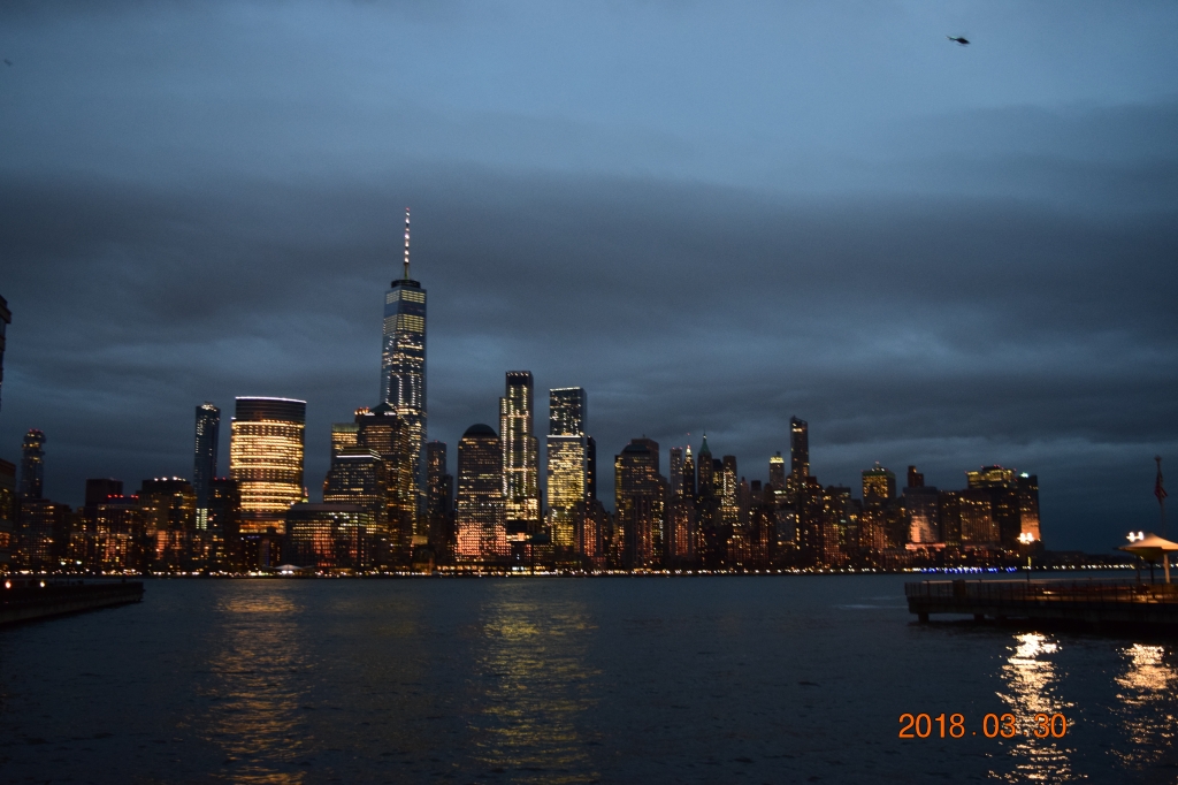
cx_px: 589
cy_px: 392
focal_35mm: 34
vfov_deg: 38.3
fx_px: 1128
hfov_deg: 55.1
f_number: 3.8
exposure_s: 1/30
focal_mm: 23
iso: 1600
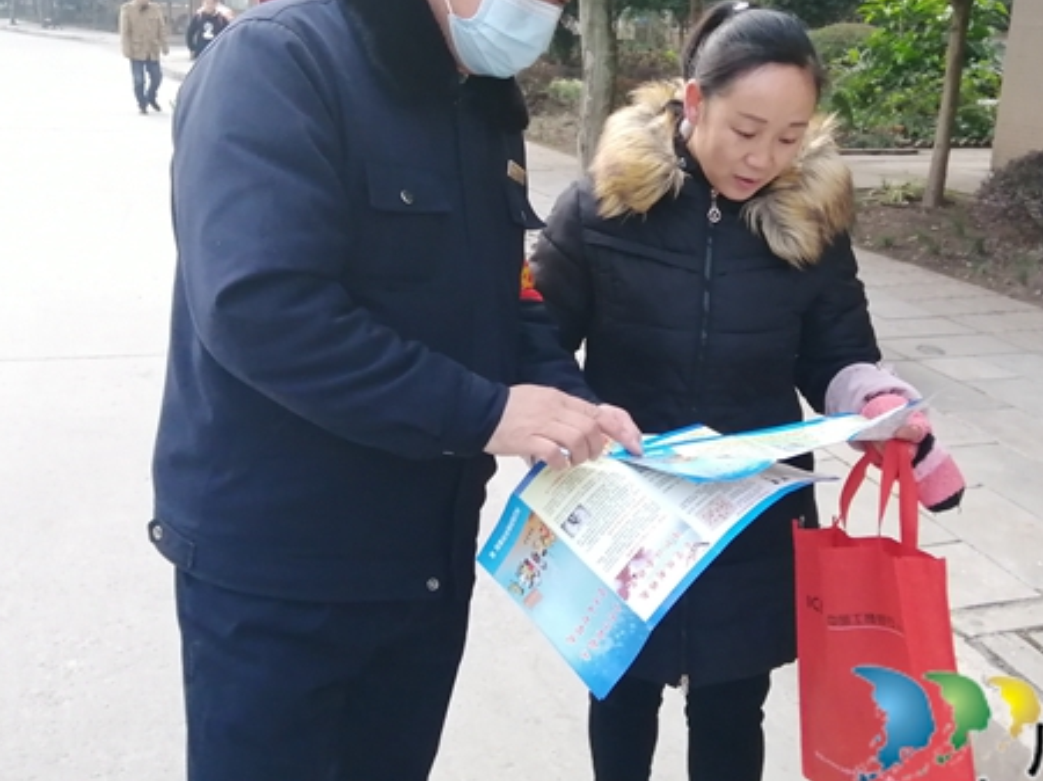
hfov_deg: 50.1
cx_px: 575
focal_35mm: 37
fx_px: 1114
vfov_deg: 38.4
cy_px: 306
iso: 250
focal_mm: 3.6
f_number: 1.8
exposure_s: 1/900
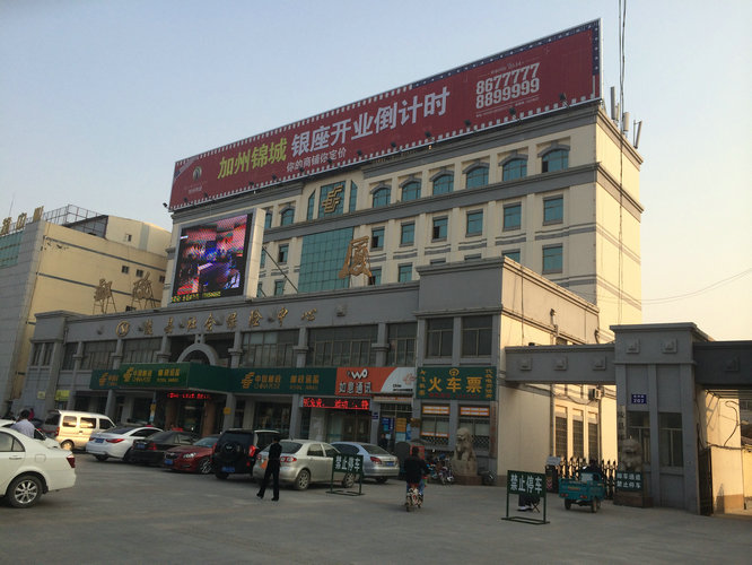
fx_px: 652
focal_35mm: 30
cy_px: 282
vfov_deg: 46.8
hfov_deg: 59.9
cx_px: 376
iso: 32
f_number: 2.2
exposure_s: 1/1172
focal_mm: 4.12
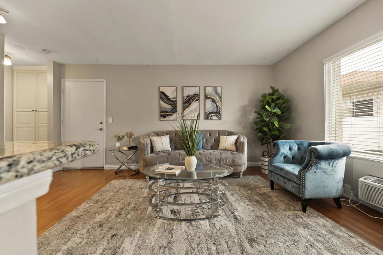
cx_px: 192
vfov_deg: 81.2
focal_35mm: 14
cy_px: 128
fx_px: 149
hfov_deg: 104.2
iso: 1600
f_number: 7.1
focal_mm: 14
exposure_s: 1/13
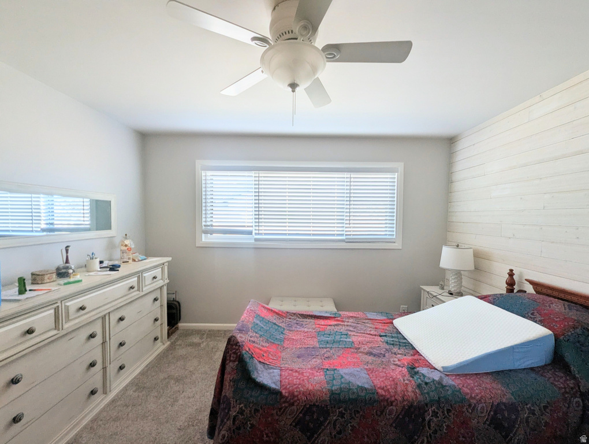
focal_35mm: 13
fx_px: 222
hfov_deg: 106.1
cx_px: 294
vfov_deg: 90.1
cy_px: 222
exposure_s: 1/43.8
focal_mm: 1.95
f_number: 2.2
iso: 43
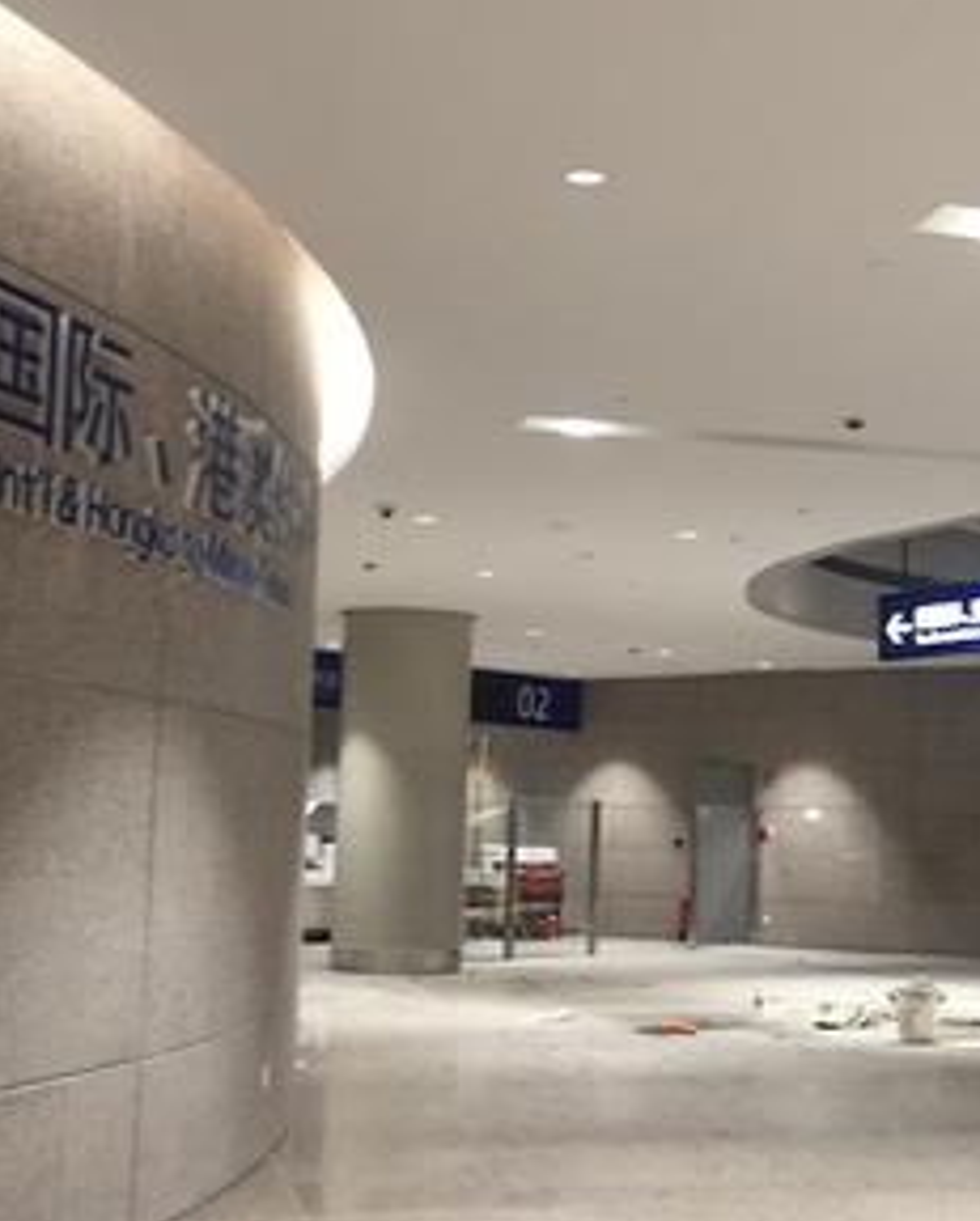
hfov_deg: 27.7
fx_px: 1955
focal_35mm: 54
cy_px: 636
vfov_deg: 34.7
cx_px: 742
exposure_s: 1/33
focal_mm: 4.15
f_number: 2.2
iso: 160
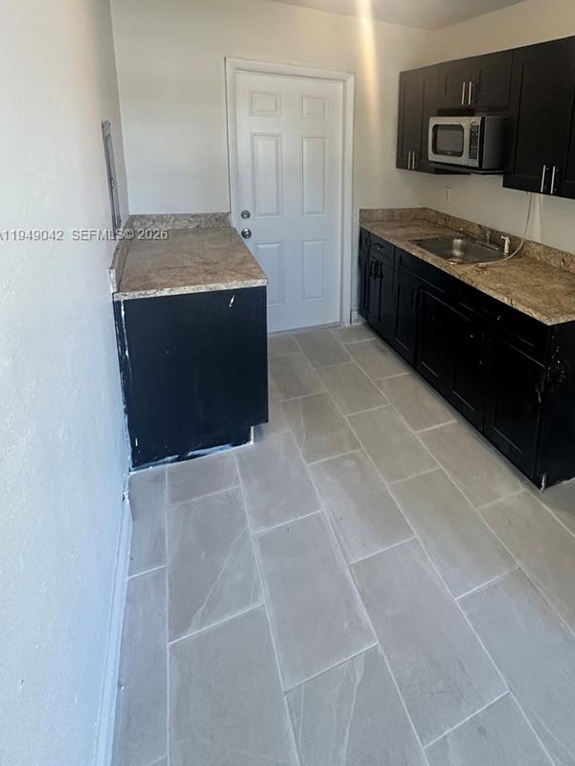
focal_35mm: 21
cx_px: 422
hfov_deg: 60.4
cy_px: 236
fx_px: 465
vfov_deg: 75.7
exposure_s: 1/60
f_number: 2.2
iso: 320
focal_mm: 2.22
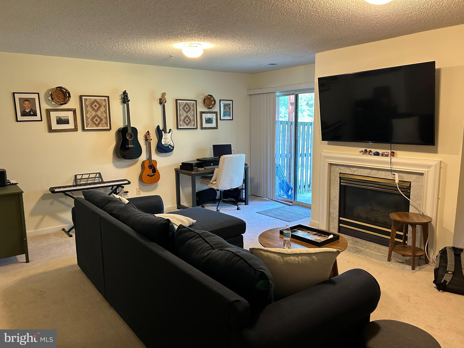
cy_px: 174
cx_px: 232
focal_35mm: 26
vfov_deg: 53.1
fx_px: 349
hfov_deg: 67.3
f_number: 1.5
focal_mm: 5.7
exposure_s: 1/60
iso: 200
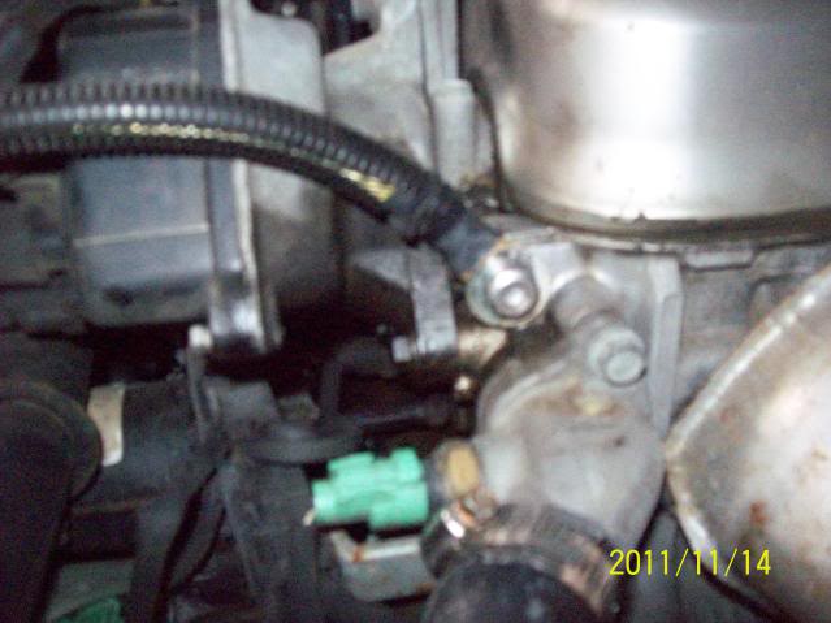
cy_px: 312
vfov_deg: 39.6
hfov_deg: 51.4
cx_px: 416
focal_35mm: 36
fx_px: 864
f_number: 2.7
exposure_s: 1/128
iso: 800
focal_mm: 6
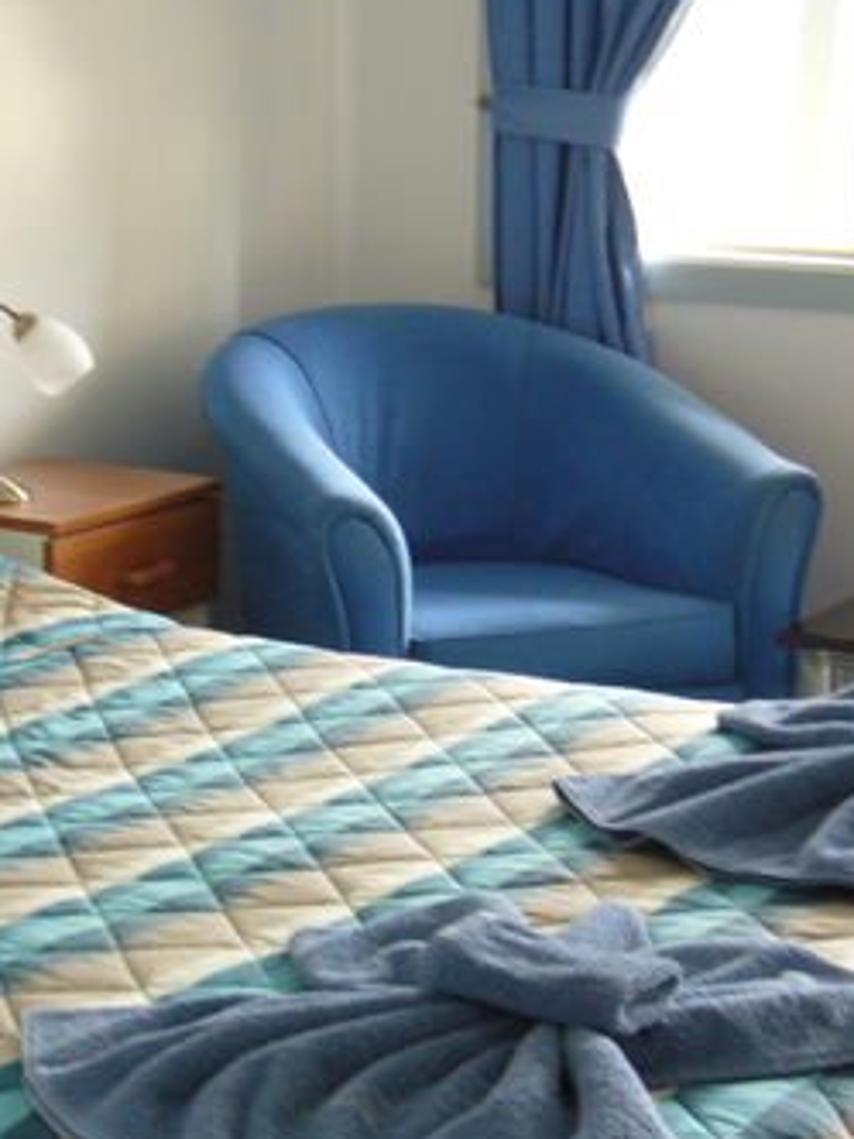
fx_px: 2993
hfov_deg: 16.2
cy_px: 570
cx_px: 405
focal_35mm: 91
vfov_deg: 21.5
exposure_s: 1/15
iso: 160
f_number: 3.8
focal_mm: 10.4
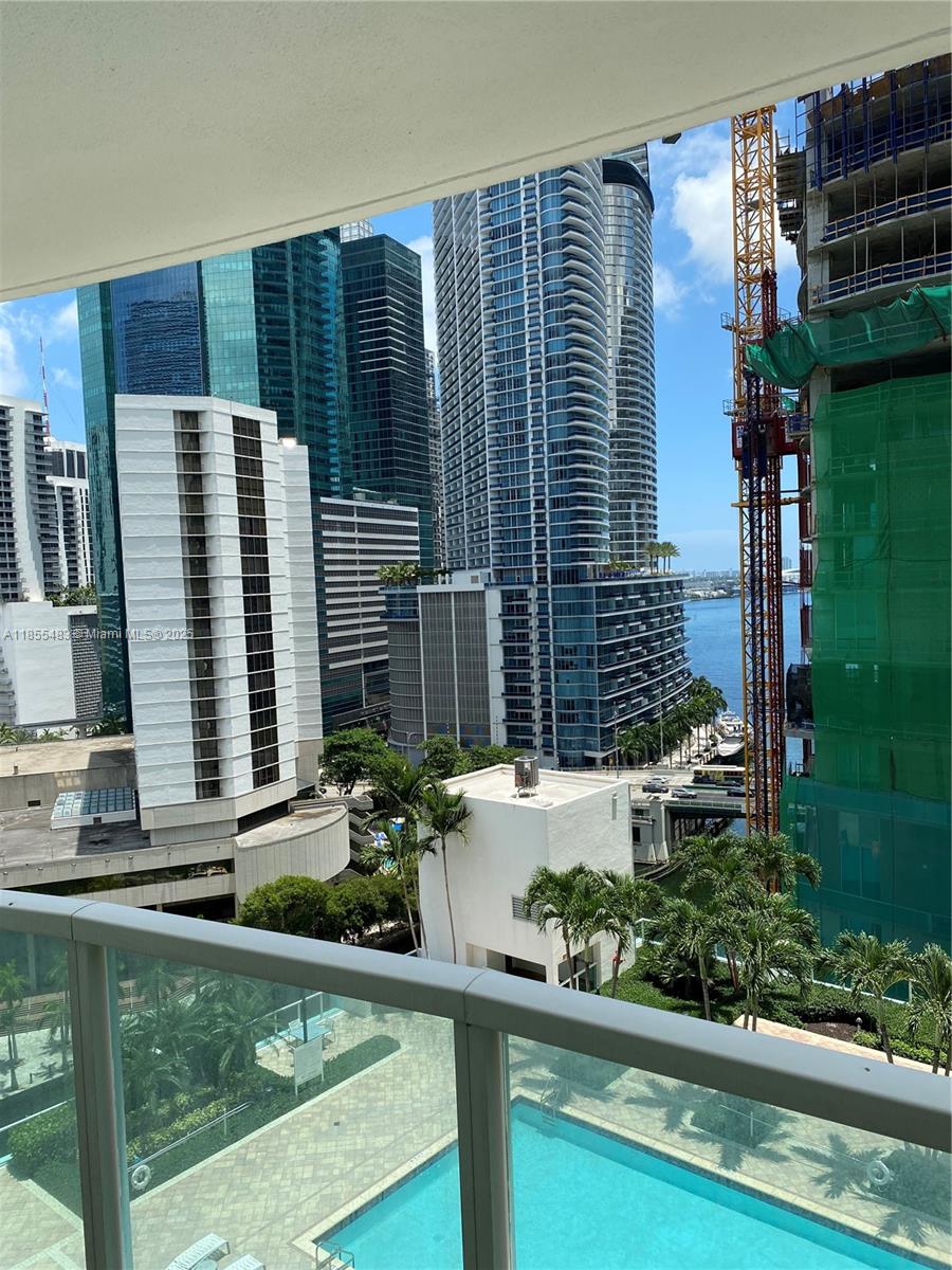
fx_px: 953
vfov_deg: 67.3
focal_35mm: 26
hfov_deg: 53.1
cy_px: 635
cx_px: 476
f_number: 1.8
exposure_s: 1/2268
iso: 32
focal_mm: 4.25
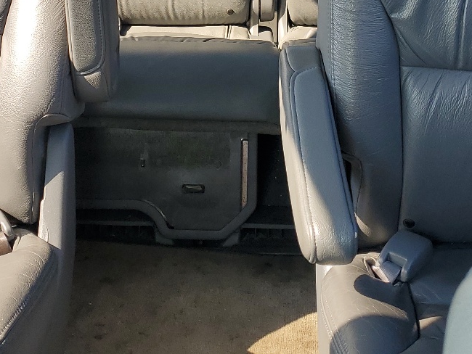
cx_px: 205
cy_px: -61
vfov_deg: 21.4
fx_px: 873
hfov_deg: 30.2
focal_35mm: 64
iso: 50
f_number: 1.5
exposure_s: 1/120
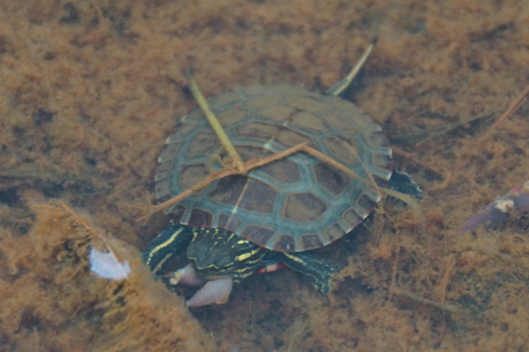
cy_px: 176
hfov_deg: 5.5
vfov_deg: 3.7
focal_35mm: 375
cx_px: 264
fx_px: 5508
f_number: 6.3
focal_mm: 250
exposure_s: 1/80
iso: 1600
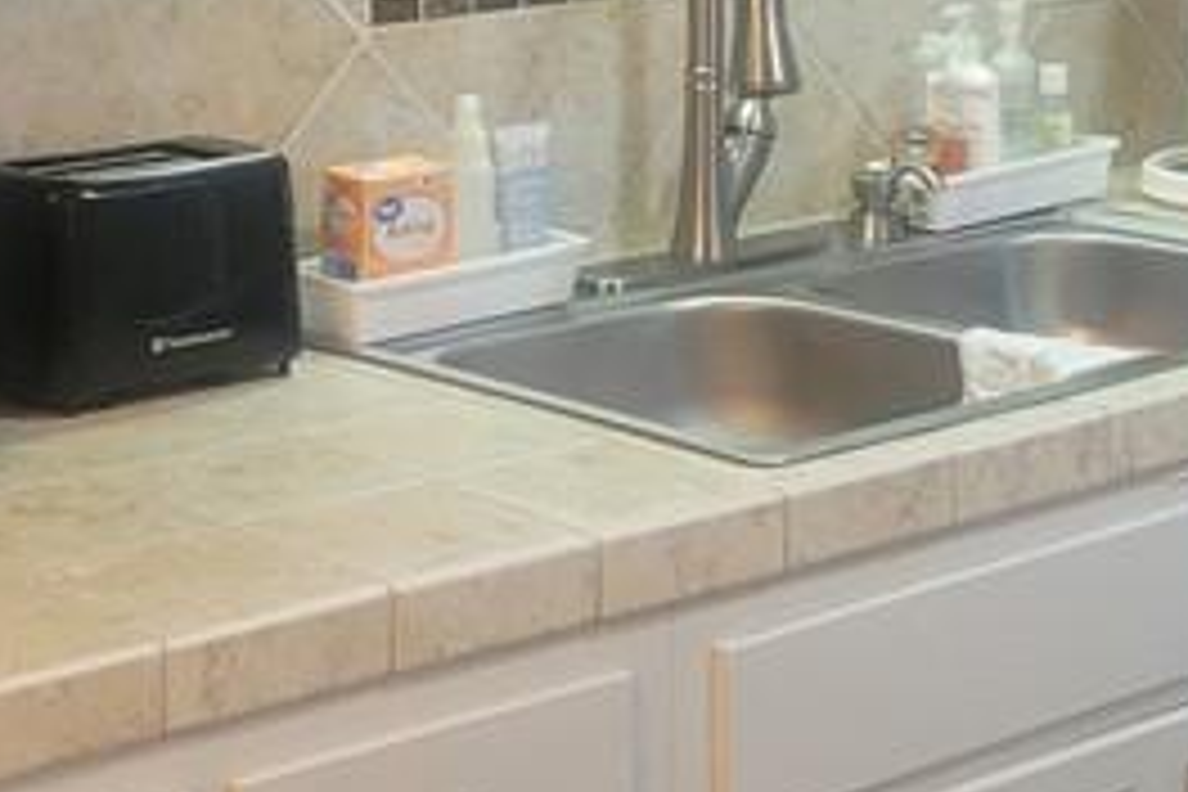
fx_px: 3465
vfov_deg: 12.9
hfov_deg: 19.5
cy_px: 22
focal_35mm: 105
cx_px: 603
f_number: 1.8
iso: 160
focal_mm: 5.4
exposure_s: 1/60
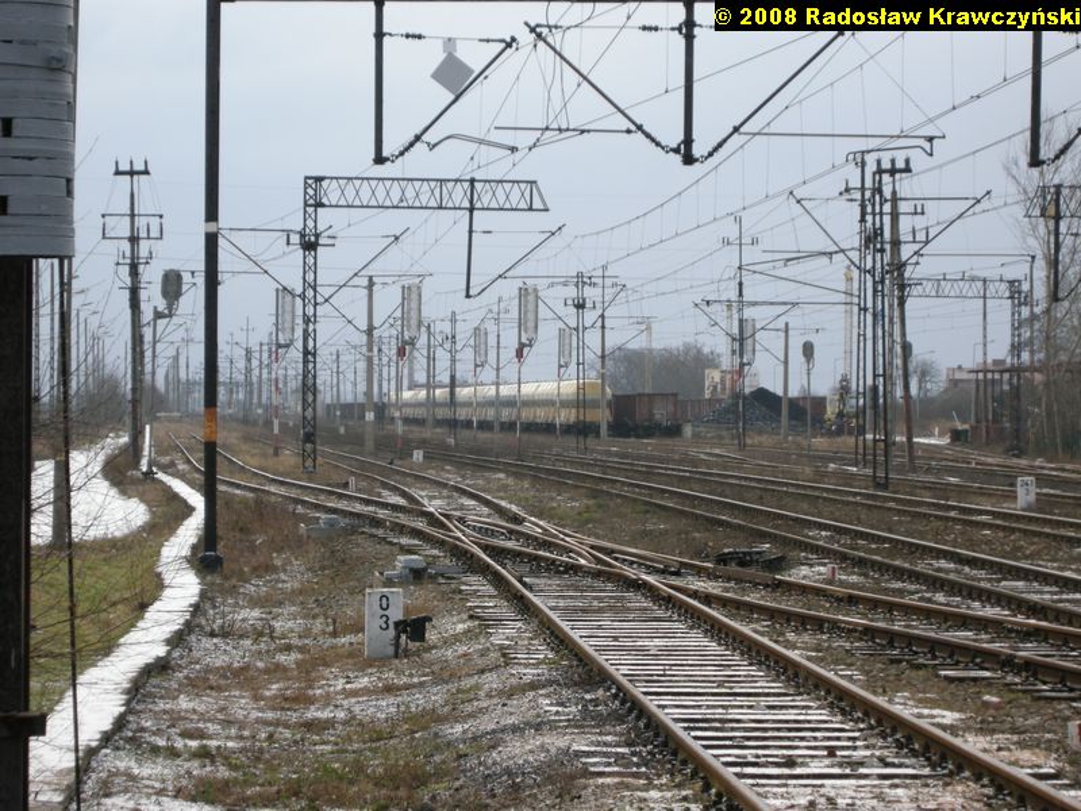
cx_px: 540
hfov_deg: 16.0
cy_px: 406
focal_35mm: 123
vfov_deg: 12.0
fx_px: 3841
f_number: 5.3
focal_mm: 26.3
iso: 64
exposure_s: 1/86.2
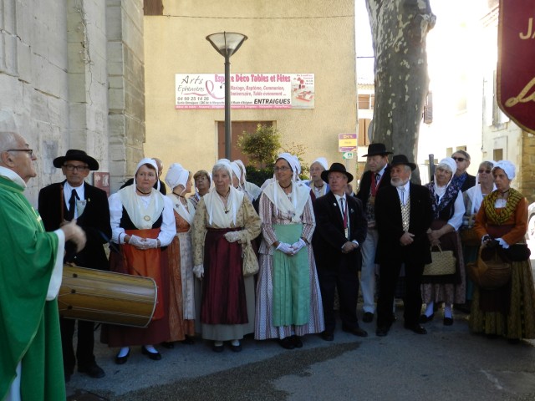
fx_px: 587
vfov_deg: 37.7
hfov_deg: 49.0
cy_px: 200
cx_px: 268
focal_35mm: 38
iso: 160
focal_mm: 6.7
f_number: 4
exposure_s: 1/60
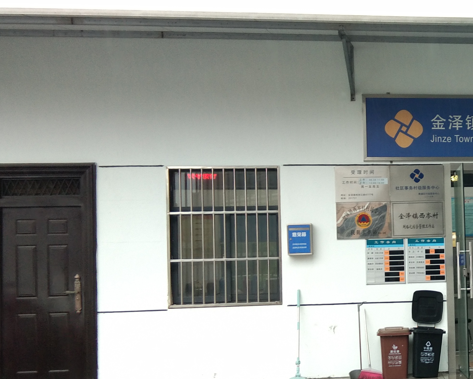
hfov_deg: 27.6
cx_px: 491
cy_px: 258
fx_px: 896
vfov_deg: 23.7
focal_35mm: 64
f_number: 2.2
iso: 160
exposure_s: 1/50
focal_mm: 3.69
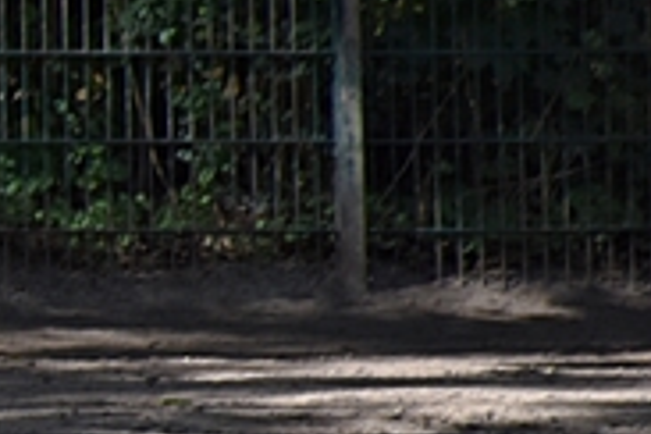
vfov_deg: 1.2
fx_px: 21228
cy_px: 141
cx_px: -1138
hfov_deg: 1.7
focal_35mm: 1174
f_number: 5.6
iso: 200
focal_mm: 140
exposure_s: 1/500
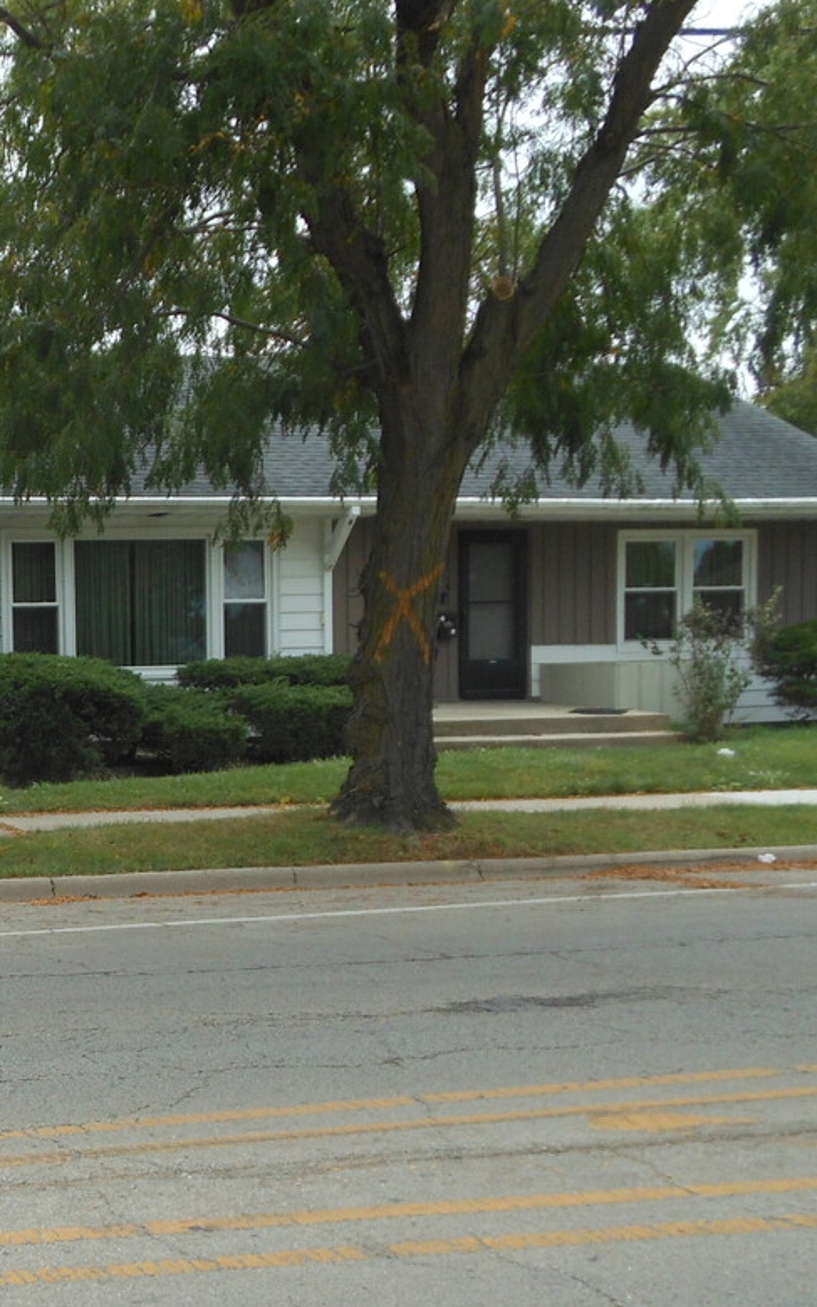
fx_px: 1745
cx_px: -166
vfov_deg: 41.0
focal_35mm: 49
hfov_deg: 24.0
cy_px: 740
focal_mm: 4.5
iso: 80
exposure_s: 1/160
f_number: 3.2
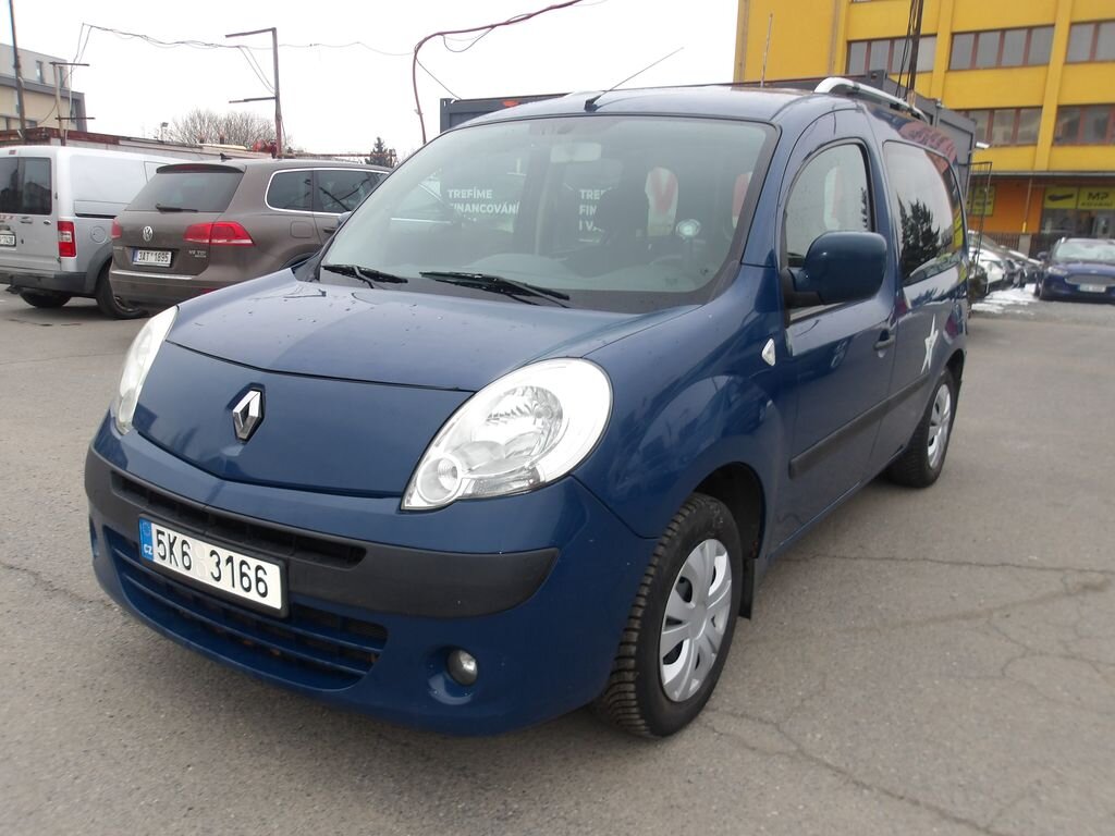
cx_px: 558
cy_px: 418
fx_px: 870
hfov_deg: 65.3
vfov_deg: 51.4
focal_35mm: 27
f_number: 3
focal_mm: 4.9
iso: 100
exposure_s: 1/52
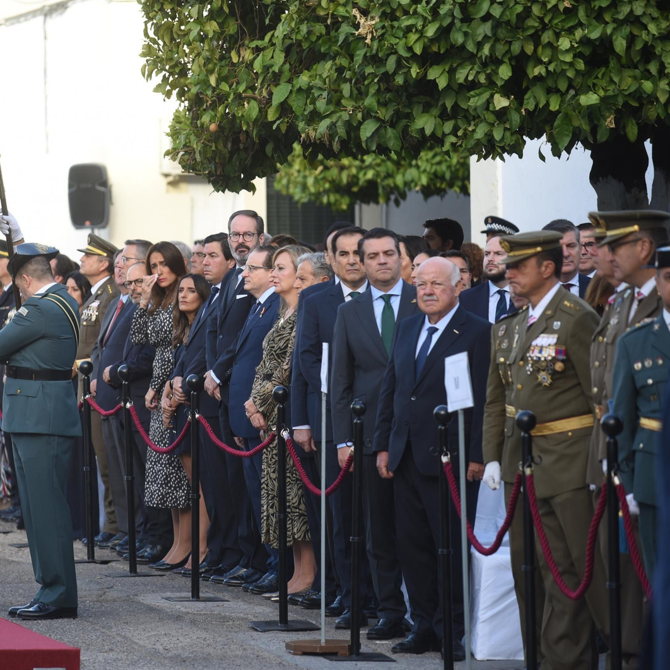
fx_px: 5190
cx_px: 194
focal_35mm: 237
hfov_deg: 7.4
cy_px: 336
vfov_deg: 7.4
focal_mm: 185
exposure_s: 1/160
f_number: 4
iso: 125
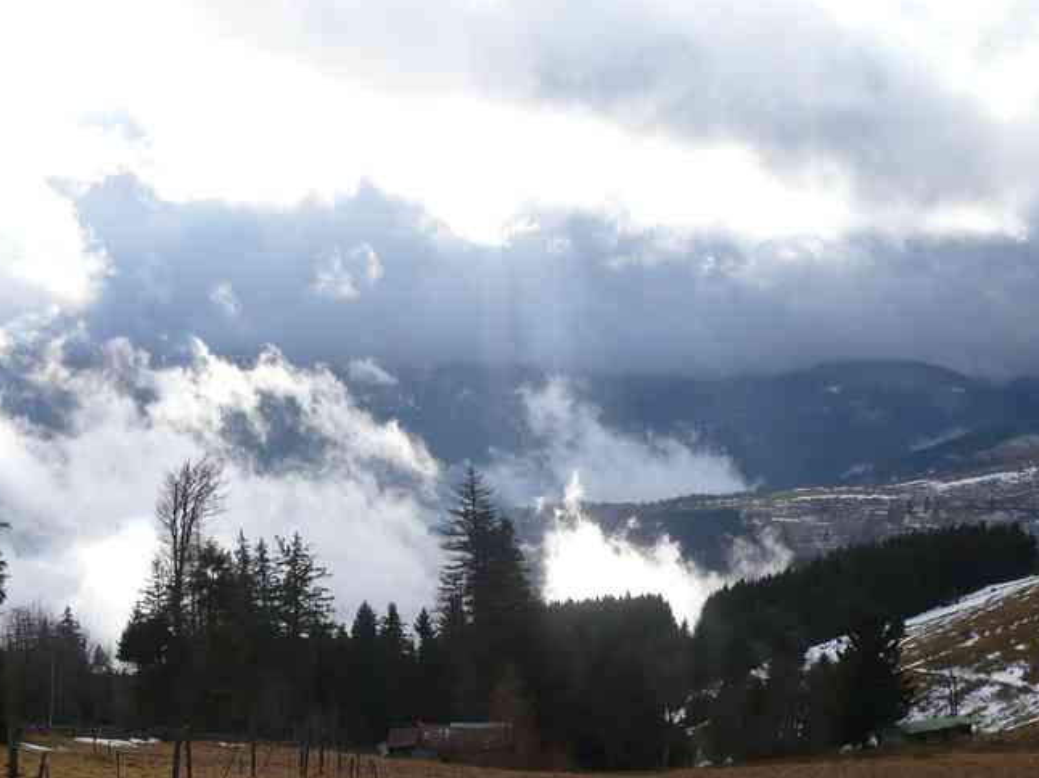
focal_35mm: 55
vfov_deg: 26.5
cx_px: 380
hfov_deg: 34.7
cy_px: 428
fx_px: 1650
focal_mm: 5.8
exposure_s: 1/800
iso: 100
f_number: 2.8
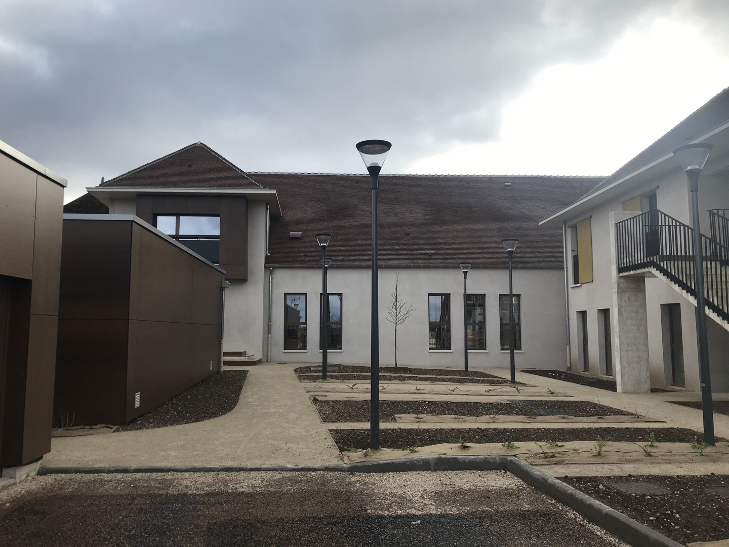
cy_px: 274
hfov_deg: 63.4
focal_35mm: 28
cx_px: 364
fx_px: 590
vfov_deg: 49.7
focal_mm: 3.99
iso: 20
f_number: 1.8
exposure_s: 1/1520
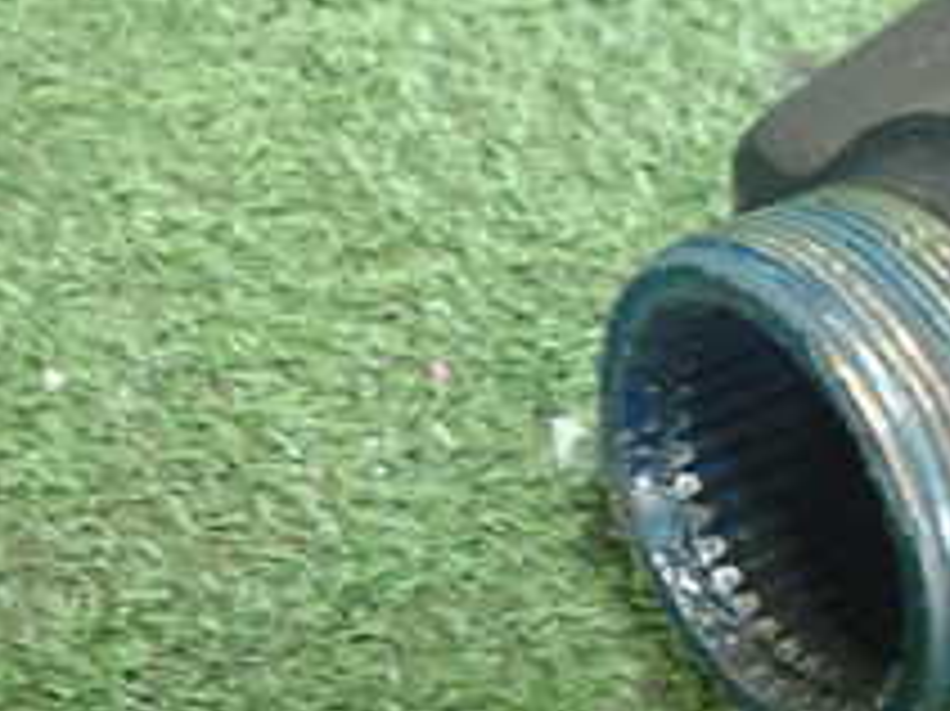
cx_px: 936
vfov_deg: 20.6
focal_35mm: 71
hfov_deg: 26.1
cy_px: 504
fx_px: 1947
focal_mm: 4.5
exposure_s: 1/30
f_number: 2
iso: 500
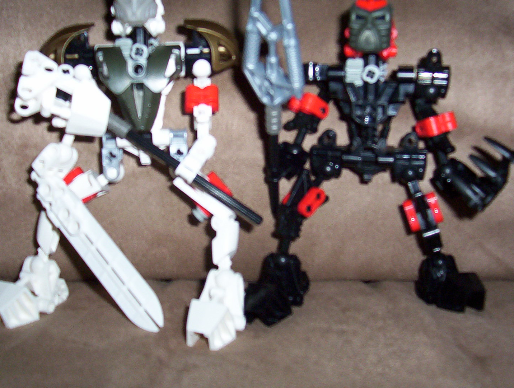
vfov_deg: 29.8
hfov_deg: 38.8
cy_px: 176
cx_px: 256
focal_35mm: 49
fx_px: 729
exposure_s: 1/60
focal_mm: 5.77
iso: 140
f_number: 2.73
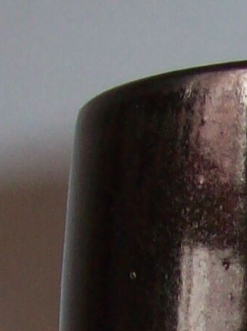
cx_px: 413
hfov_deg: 6.4
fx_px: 2183
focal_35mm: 229
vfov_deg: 8.4
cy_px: 567
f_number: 2.7
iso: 80
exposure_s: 1/64
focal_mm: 6
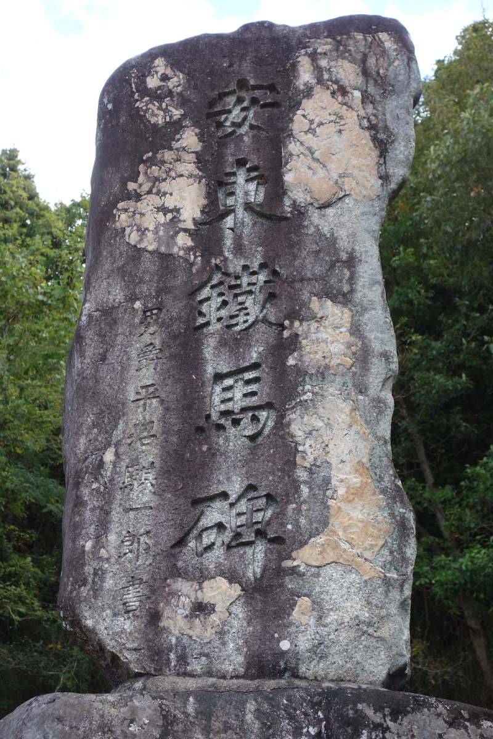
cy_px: 370
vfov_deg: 30.5
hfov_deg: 20.6
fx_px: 1356
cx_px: 246
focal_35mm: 66
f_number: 5
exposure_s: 1/100
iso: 125
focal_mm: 24.4
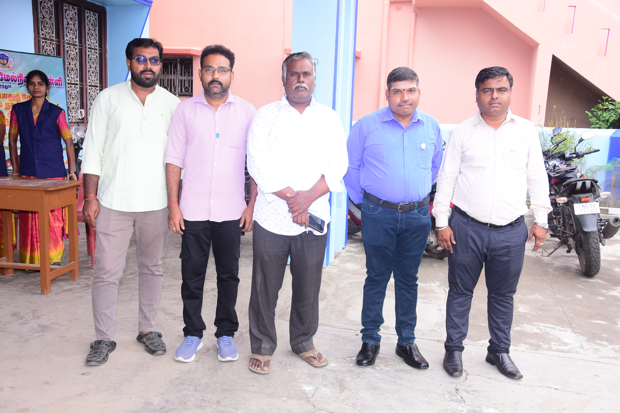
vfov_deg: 36.9
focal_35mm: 36
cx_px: 310
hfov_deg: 53.1
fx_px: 620
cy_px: 206
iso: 500
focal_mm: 24
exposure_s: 1/125
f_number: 7.1
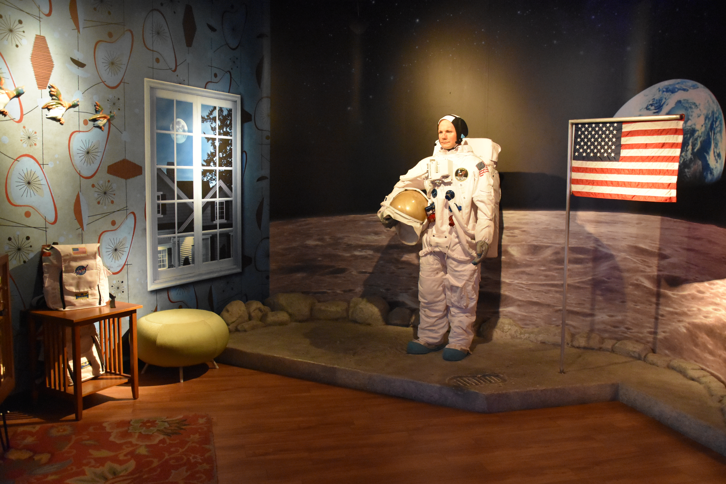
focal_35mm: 32
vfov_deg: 41.7
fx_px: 635
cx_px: 363
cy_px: 242
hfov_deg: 59.5
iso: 5000
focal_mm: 21
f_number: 3.5
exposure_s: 1/60
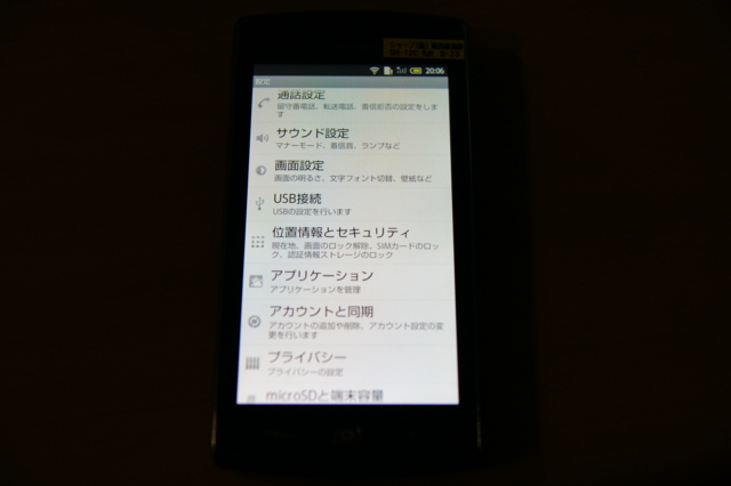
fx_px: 1065
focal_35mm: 52
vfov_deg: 25.7
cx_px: 366
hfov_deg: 37.9
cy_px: 243
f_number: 4.5
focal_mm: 35
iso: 200
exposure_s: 1/60
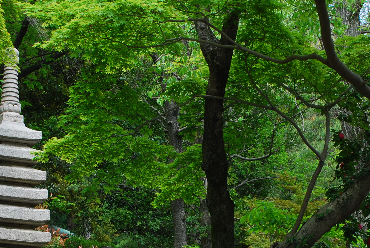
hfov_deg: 21.6
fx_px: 968
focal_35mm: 94
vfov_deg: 14.3
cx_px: 152
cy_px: 251
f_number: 8
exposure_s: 1/40
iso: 100
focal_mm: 29
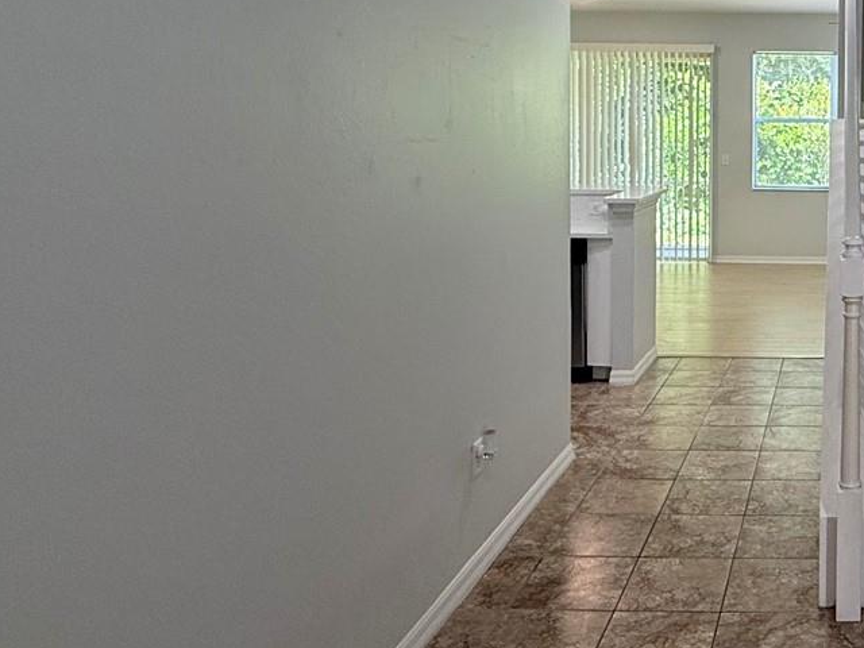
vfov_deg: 39.6
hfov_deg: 45.1
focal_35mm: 35
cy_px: 166
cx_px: 850
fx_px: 874
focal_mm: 2.22
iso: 200
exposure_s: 1/120
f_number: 2.2
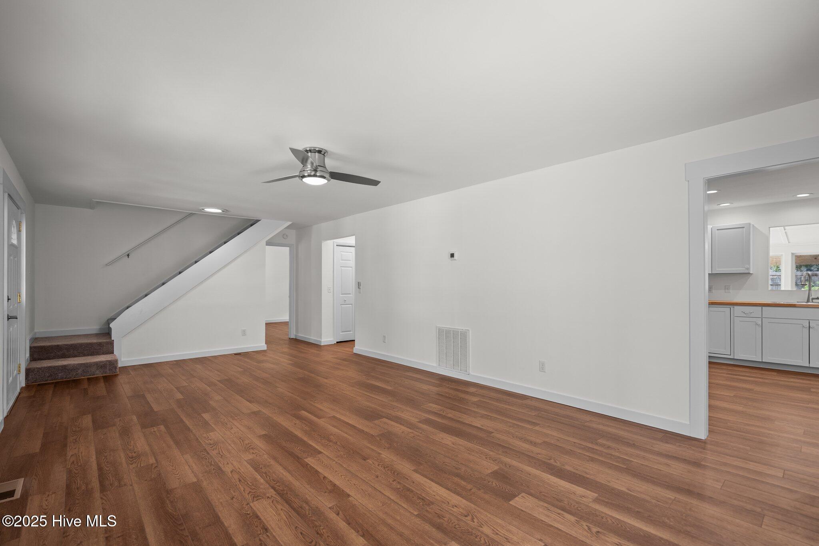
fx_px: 364
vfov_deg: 73.7
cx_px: 410
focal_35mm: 16
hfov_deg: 96.7
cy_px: 273
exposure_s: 1/10
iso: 400
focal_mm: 16
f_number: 4
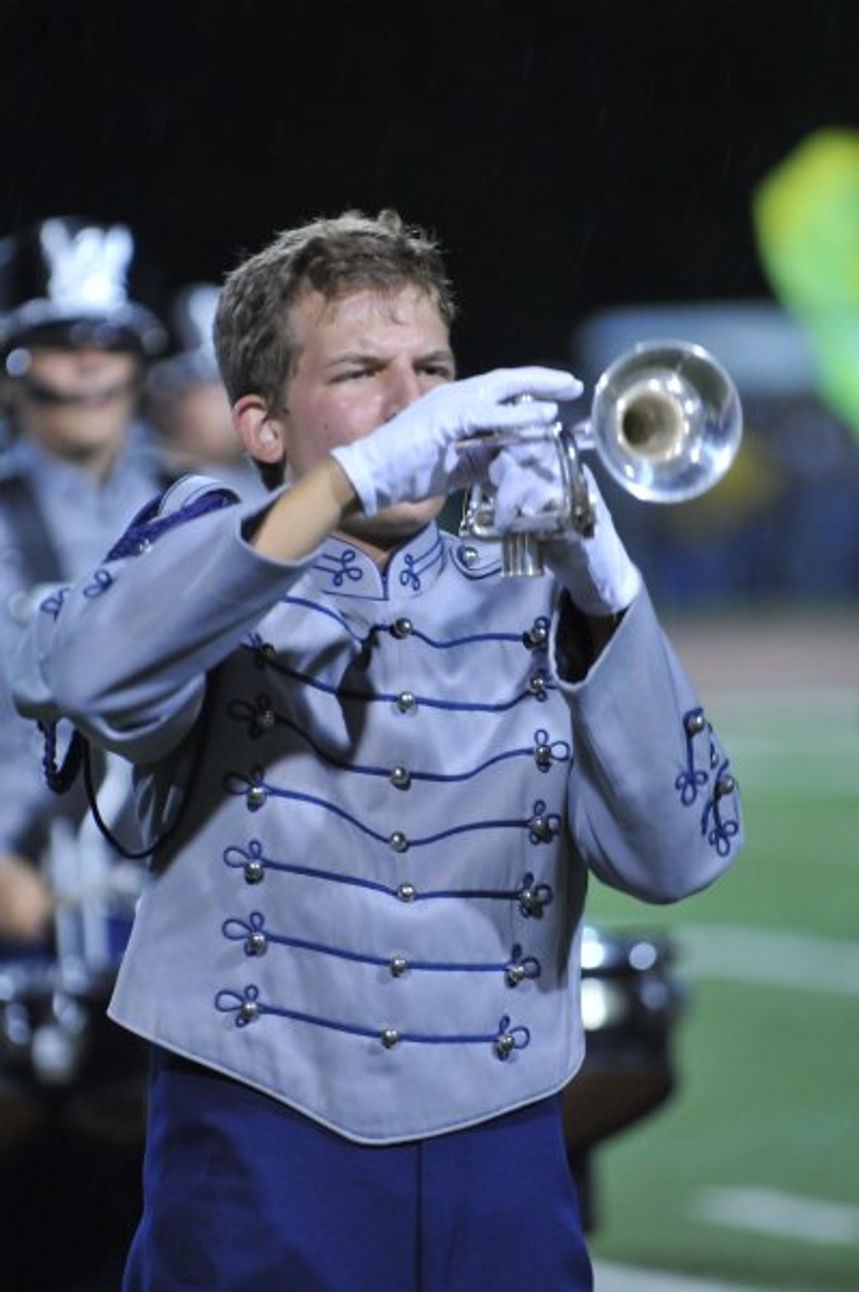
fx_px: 10755
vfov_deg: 6.9
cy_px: 646
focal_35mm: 300
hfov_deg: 4.6
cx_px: 430
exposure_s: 1/125
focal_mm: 200
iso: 1600
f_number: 2.8
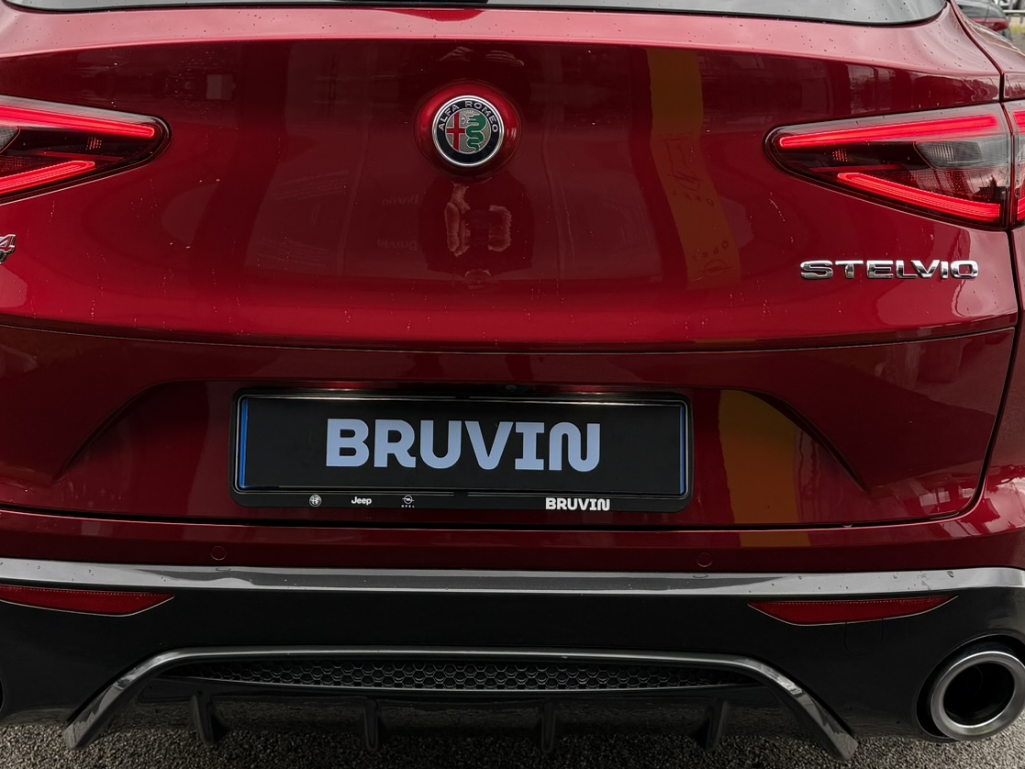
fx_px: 1303
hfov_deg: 42.9
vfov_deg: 32.4
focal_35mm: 44
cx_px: 478
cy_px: 218
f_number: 1.78
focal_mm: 6.76
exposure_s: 1/121
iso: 64
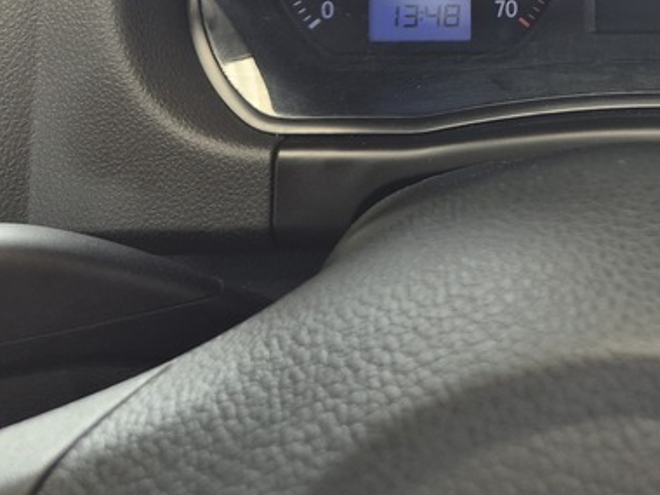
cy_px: -134
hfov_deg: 28.7
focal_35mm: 62
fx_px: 1182
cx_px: 698
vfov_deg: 21.6
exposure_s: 1/100
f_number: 1.8
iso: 160
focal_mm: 5.4
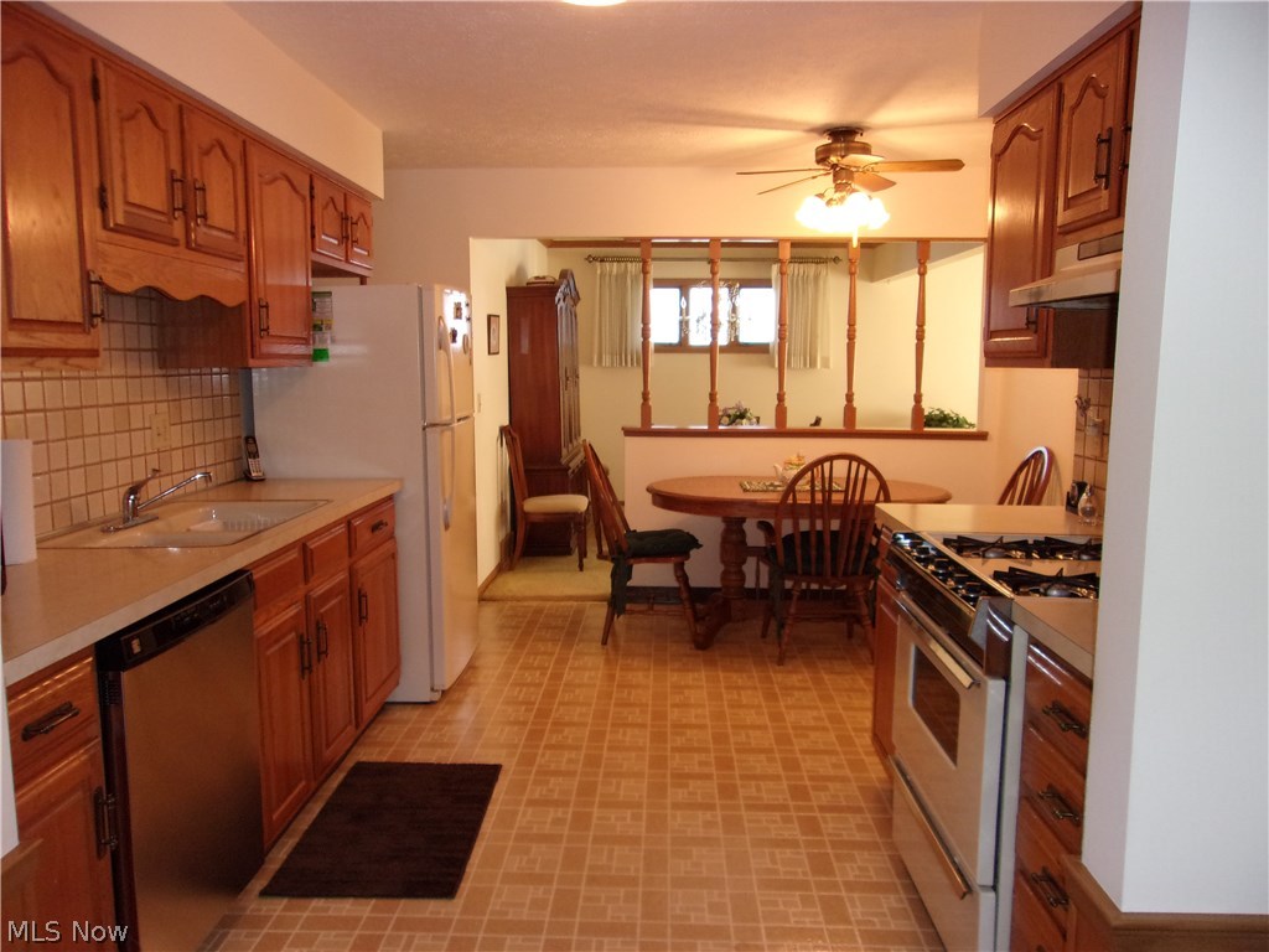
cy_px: 476
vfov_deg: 51.4
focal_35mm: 27
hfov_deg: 65.3
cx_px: 634
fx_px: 990
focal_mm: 4.9
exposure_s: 1/34
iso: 200
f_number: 3
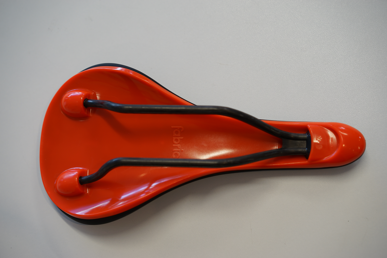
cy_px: 129
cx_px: 194
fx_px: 591
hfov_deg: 36.2
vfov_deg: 24.6
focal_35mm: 55
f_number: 3.2
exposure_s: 1/60
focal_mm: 55
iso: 125
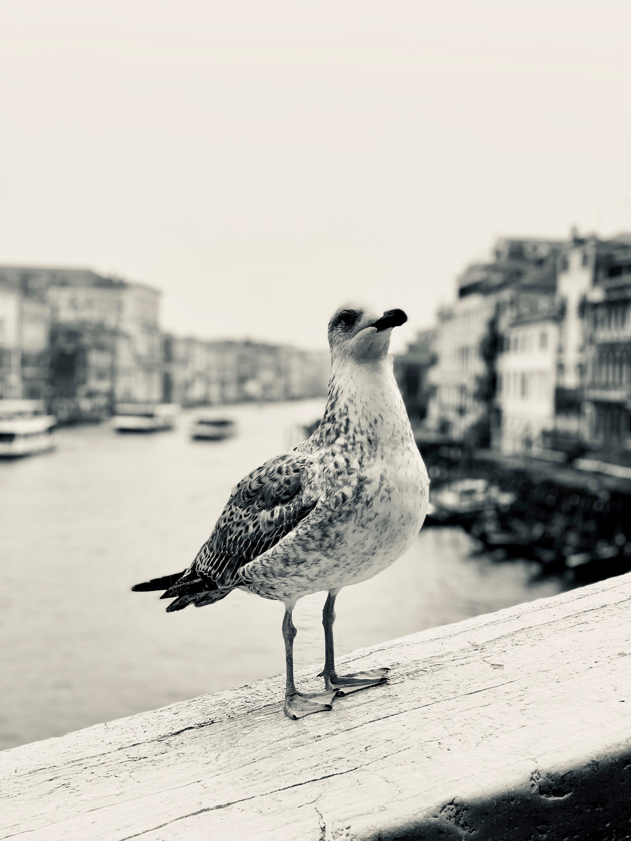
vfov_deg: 36.8
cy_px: 420
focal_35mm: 52
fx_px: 1264
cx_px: 316
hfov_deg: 28.0
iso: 16
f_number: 2.4
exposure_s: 1/363
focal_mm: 6
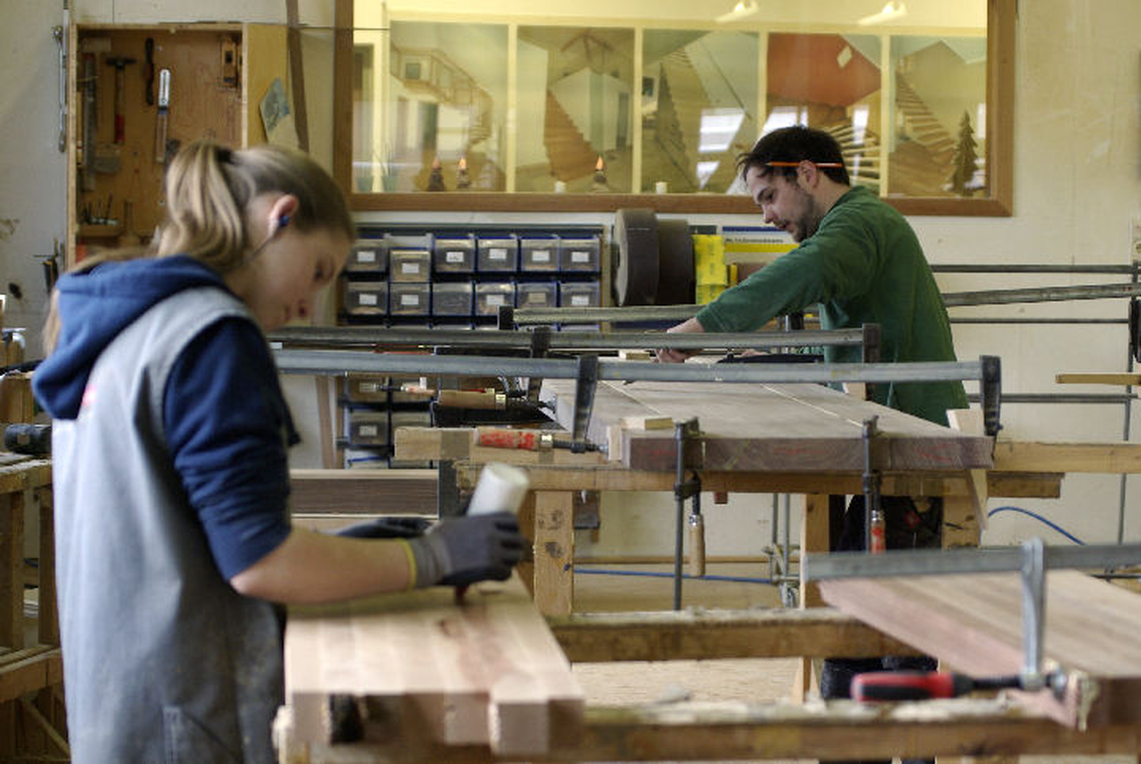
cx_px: 570
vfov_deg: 15.8
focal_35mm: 87
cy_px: 382
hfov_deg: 23.4
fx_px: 2761
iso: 400
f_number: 3.5
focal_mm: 58
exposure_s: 1/80
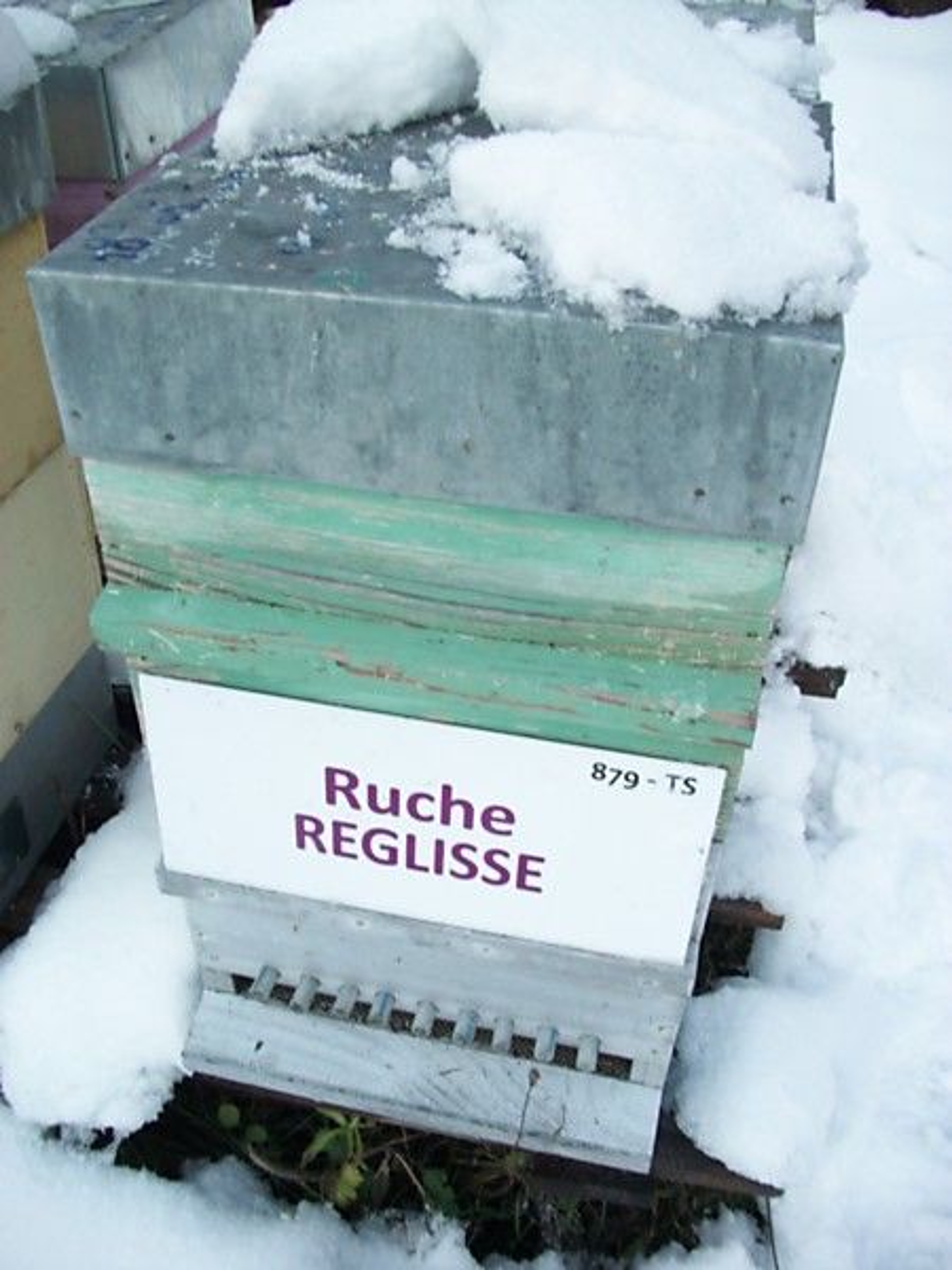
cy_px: 635
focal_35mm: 32
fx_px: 1173
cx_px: 476
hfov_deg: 44.2
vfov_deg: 56.8
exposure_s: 1/80
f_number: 2.9
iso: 80
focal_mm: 5.7
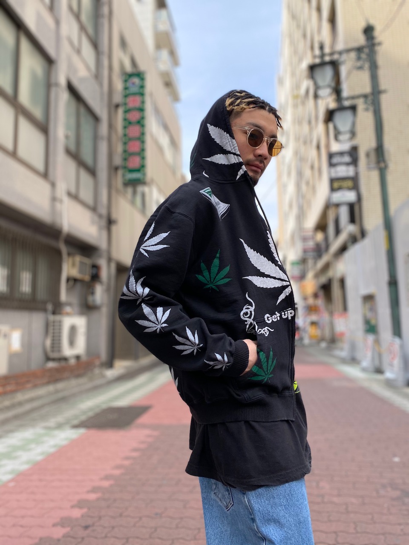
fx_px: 410
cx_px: 204
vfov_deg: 67.3
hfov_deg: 53.1
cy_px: 272
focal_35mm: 26
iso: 32
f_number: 1.8
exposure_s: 1/927
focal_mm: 4.25
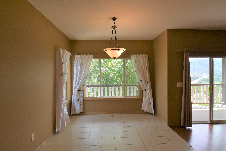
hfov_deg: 86.9
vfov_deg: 64.5
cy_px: 76
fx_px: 119
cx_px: 113
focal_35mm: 19
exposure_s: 1/250
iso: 1100
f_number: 8
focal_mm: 13
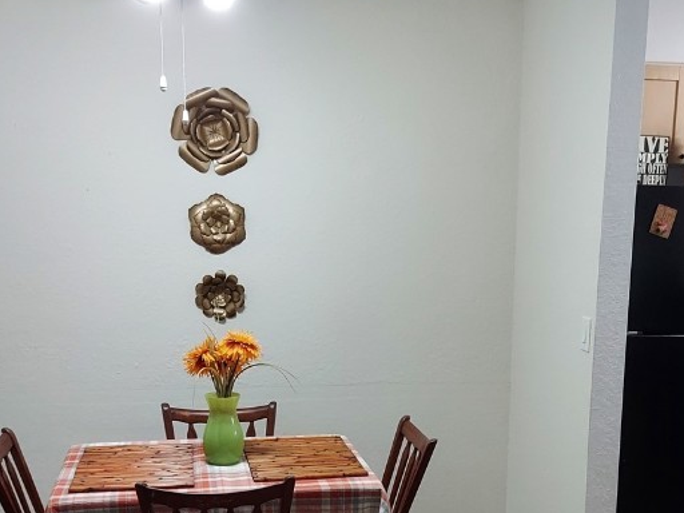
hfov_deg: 38.1
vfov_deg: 28.5
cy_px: 414
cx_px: 379
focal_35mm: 50
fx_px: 988
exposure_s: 1/50
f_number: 2
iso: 320
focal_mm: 4.6
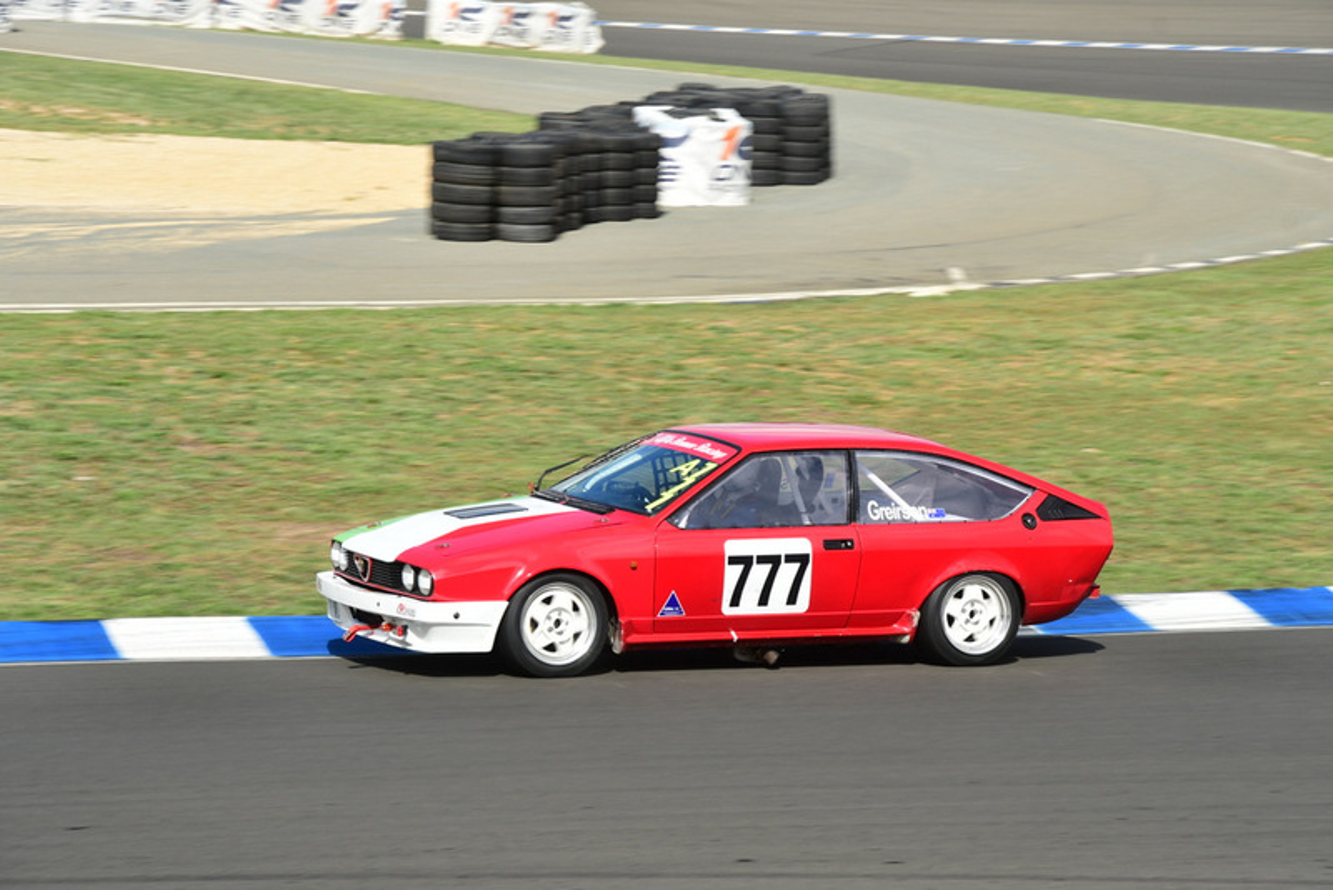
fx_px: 4445
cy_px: 445
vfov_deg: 11.4
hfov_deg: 17.1
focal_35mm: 120
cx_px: 666
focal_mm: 80
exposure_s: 1/400
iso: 160
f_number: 8
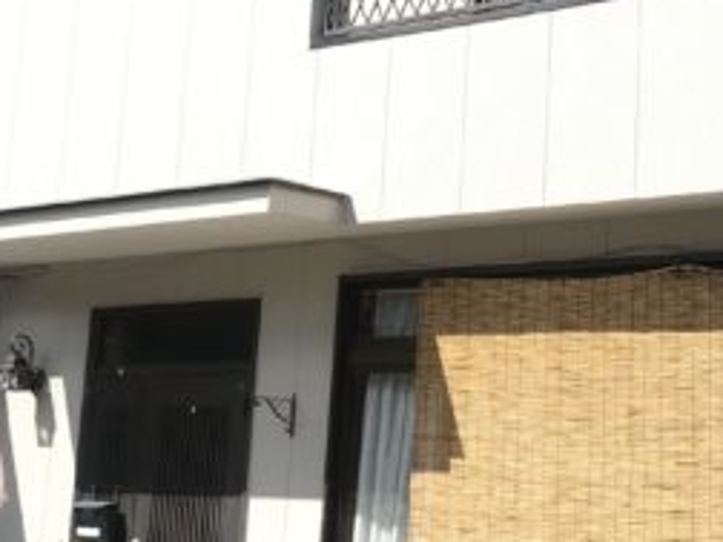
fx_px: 1671
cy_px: 158
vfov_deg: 18.4
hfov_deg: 24.1
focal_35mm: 80
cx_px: 565
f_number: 1.8
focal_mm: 3.99
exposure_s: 1/2179
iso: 20
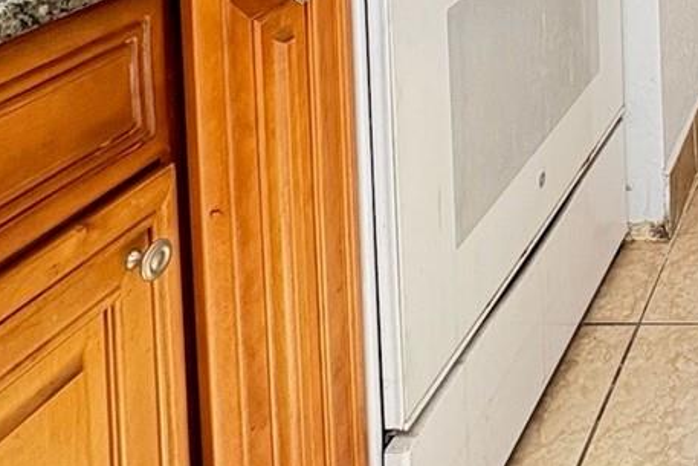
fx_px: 989
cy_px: -310
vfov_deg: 20.7
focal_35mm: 51
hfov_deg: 30.4
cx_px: 913
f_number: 2.2
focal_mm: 2.22
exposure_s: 1/120
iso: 160
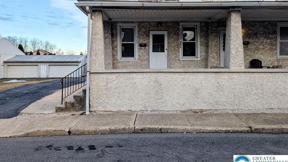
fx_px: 206
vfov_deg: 42.7
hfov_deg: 69.9
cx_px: 144
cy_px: 63
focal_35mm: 27
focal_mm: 6.9
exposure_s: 1/246
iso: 21
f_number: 1.68
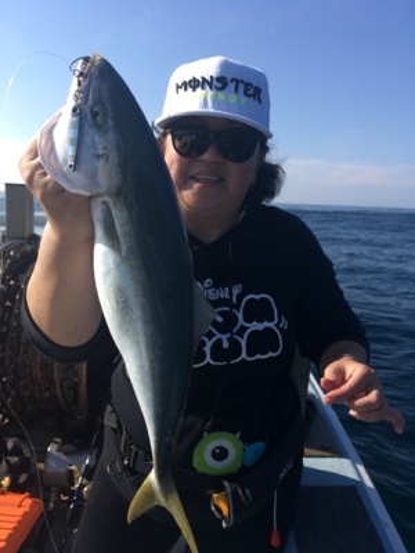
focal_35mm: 29
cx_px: 208
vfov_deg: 61.7
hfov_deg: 48.2
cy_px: 276
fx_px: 464
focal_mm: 4.15
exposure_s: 1/950
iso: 25
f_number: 2.2
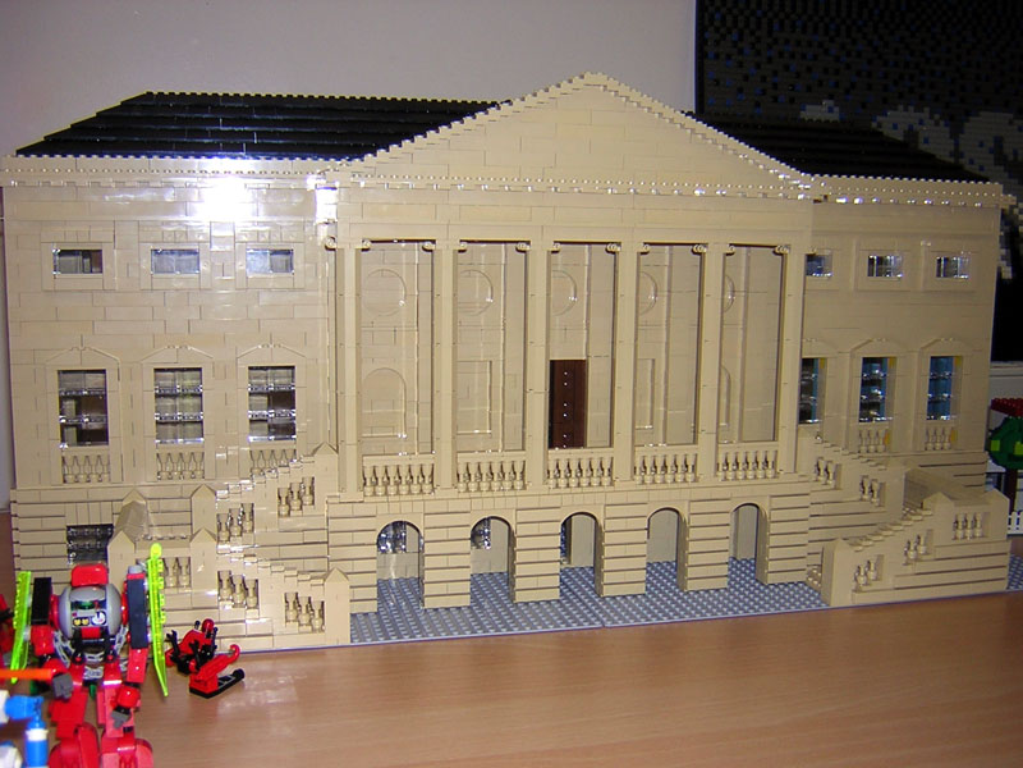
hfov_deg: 51.4
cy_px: 384
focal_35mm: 36
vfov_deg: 39.7
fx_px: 1064
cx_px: 512
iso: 100
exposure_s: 1/60.1
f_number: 2.6
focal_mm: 4.7
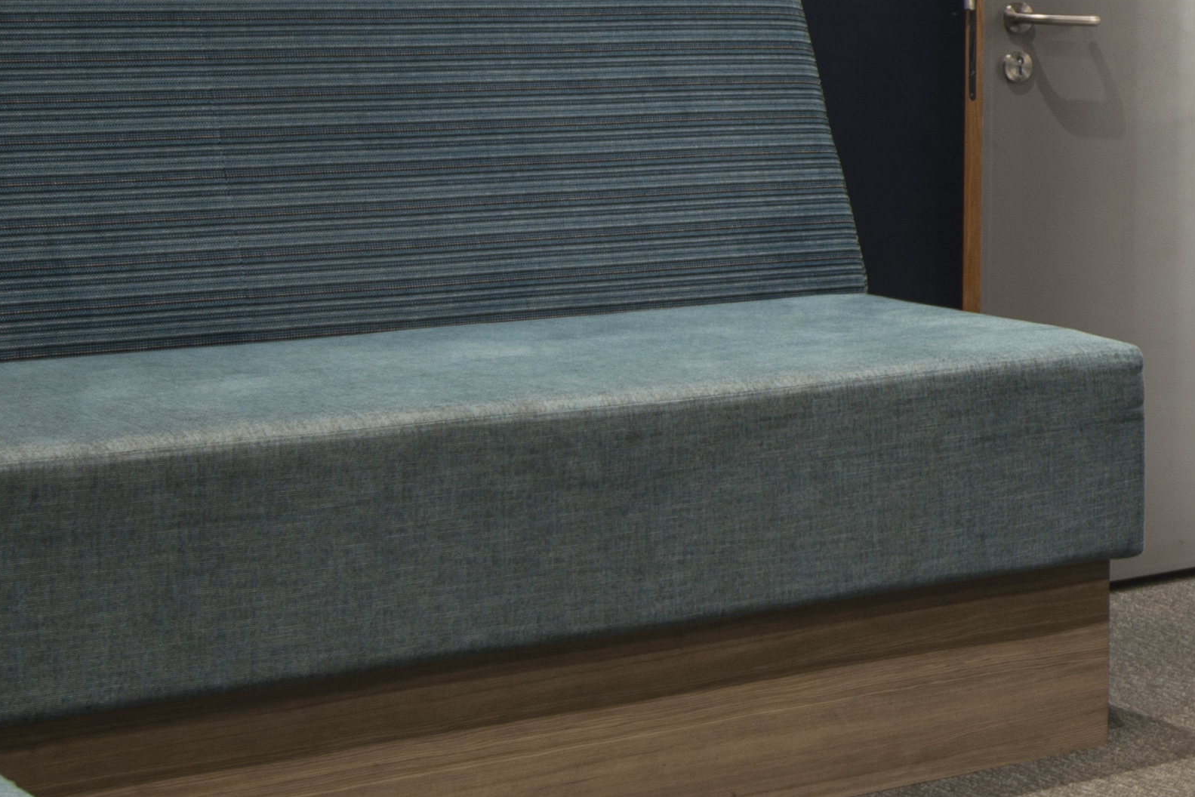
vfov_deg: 14.4
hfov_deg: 17.6
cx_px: 2157
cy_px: -47
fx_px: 3087
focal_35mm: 93
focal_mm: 20
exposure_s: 1/4
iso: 100
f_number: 4
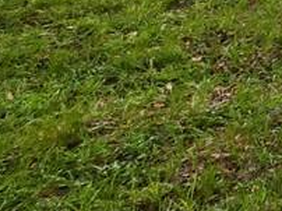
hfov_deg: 9.5
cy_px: -423
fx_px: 903
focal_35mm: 111
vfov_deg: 10.0
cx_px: 997
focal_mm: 7
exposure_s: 1/320
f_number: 6.3
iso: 200
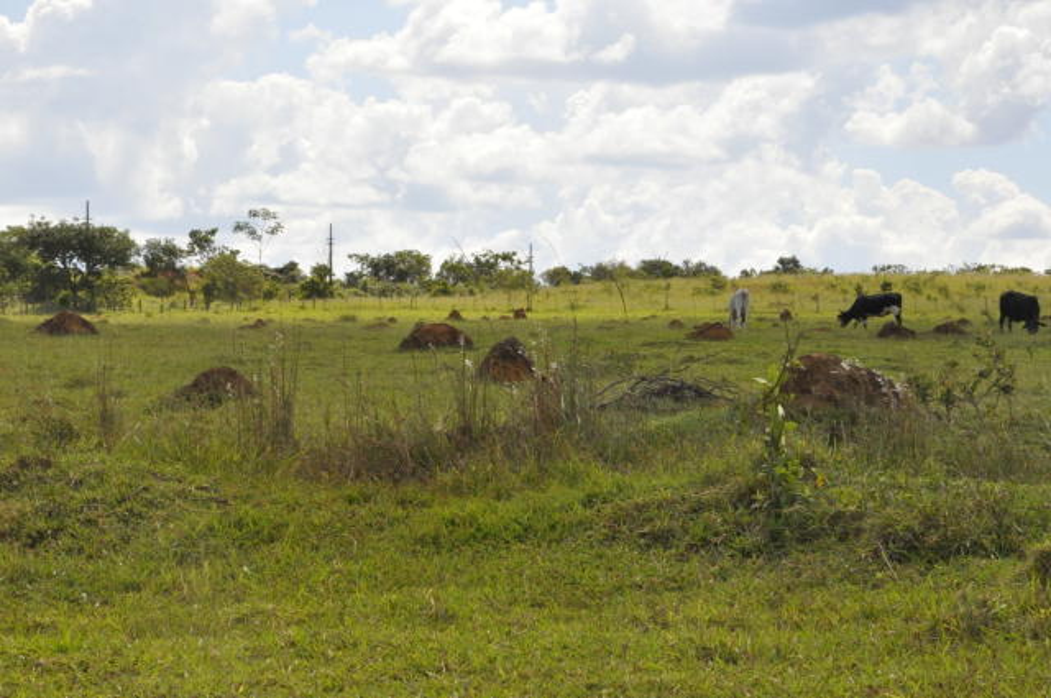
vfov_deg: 11.4
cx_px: 526
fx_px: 3499
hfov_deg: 17.1
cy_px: 349
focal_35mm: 120
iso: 800
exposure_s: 1/200
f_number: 22
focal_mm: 80
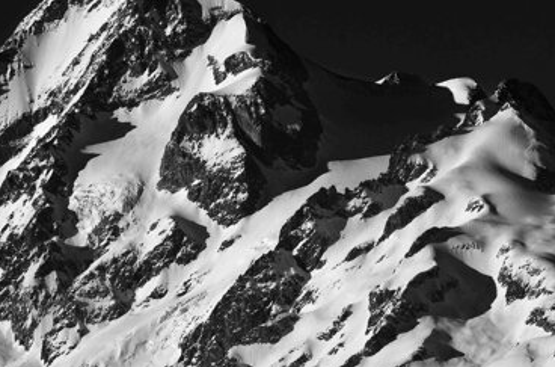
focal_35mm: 402
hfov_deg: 5.1
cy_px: 140
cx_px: 163
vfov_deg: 3.4
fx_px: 6179
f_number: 11
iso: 140
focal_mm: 180
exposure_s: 1/2500
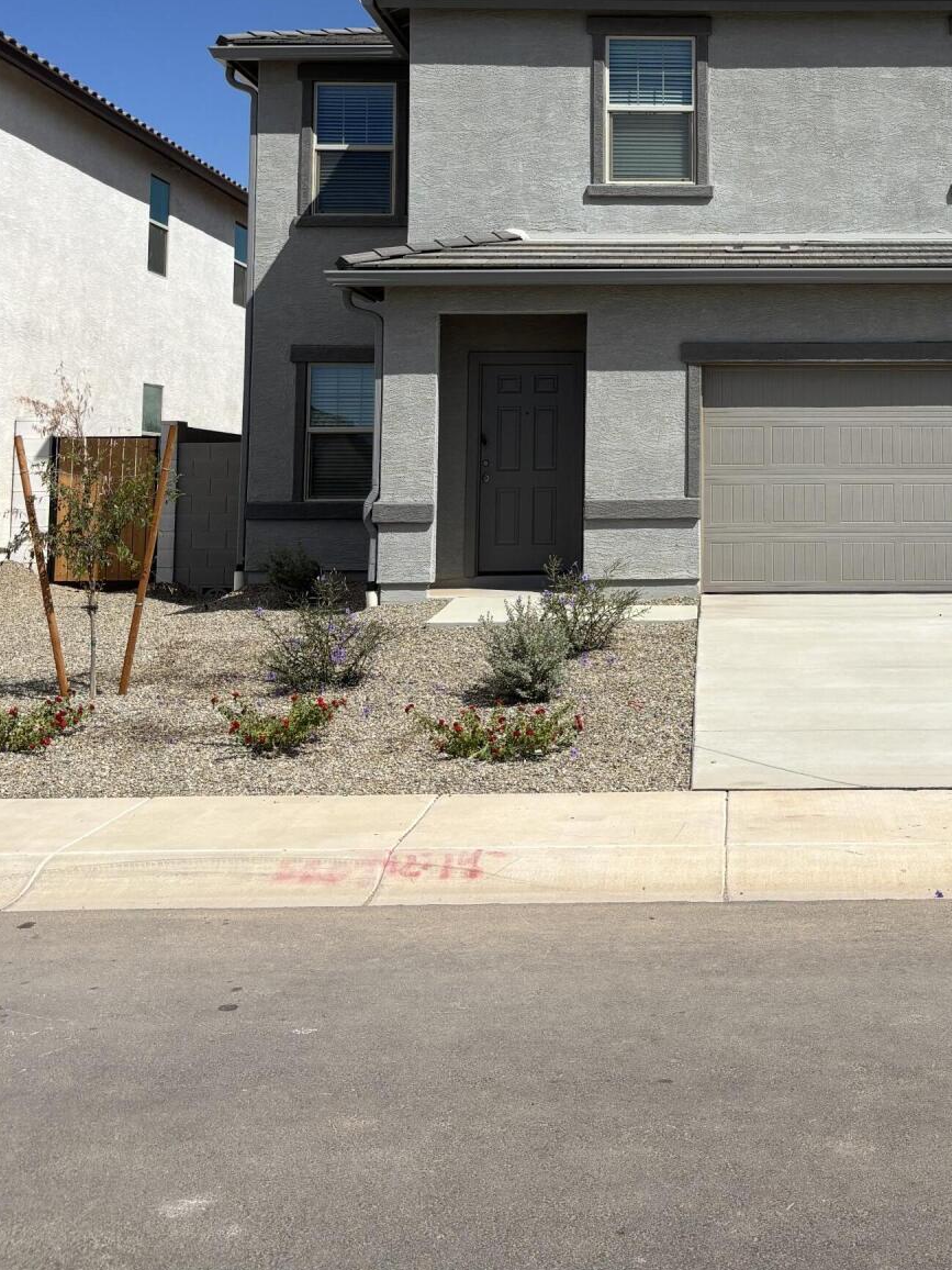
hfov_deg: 31.2
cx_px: 783
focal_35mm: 45
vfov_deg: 40.7
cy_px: 300
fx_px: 1650
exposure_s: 1/6329
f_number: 1.6
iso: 50
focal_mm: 5.96
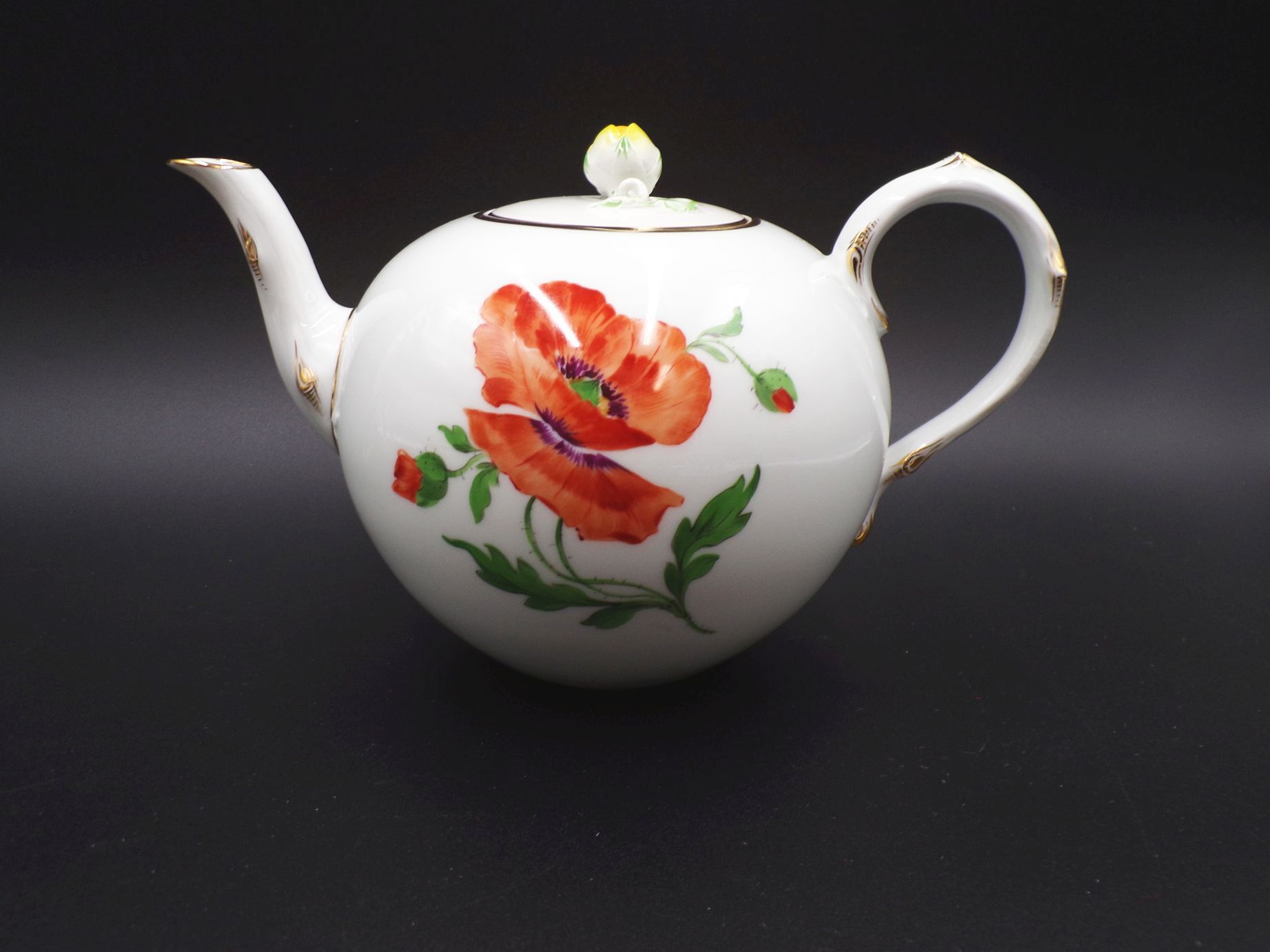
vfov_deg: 44.2
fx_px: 1174
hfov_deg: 56.8
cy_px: 476
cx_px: 635
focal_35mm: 32
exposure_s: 1/42
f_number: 3.2
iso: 80
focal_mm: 5.8
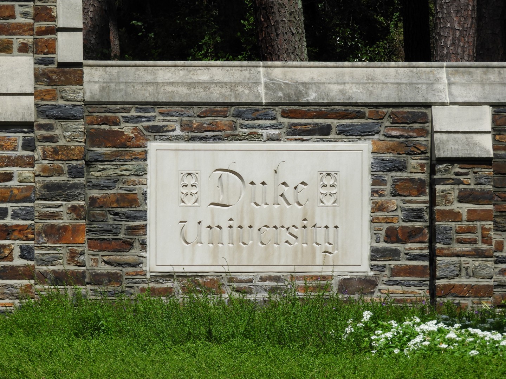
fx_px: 3654
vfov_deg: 5.9
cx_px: 253
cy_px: 190
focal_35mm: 250
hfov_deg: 7.9
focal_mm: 44.8
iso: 100
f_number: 5.5
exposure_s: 1/800
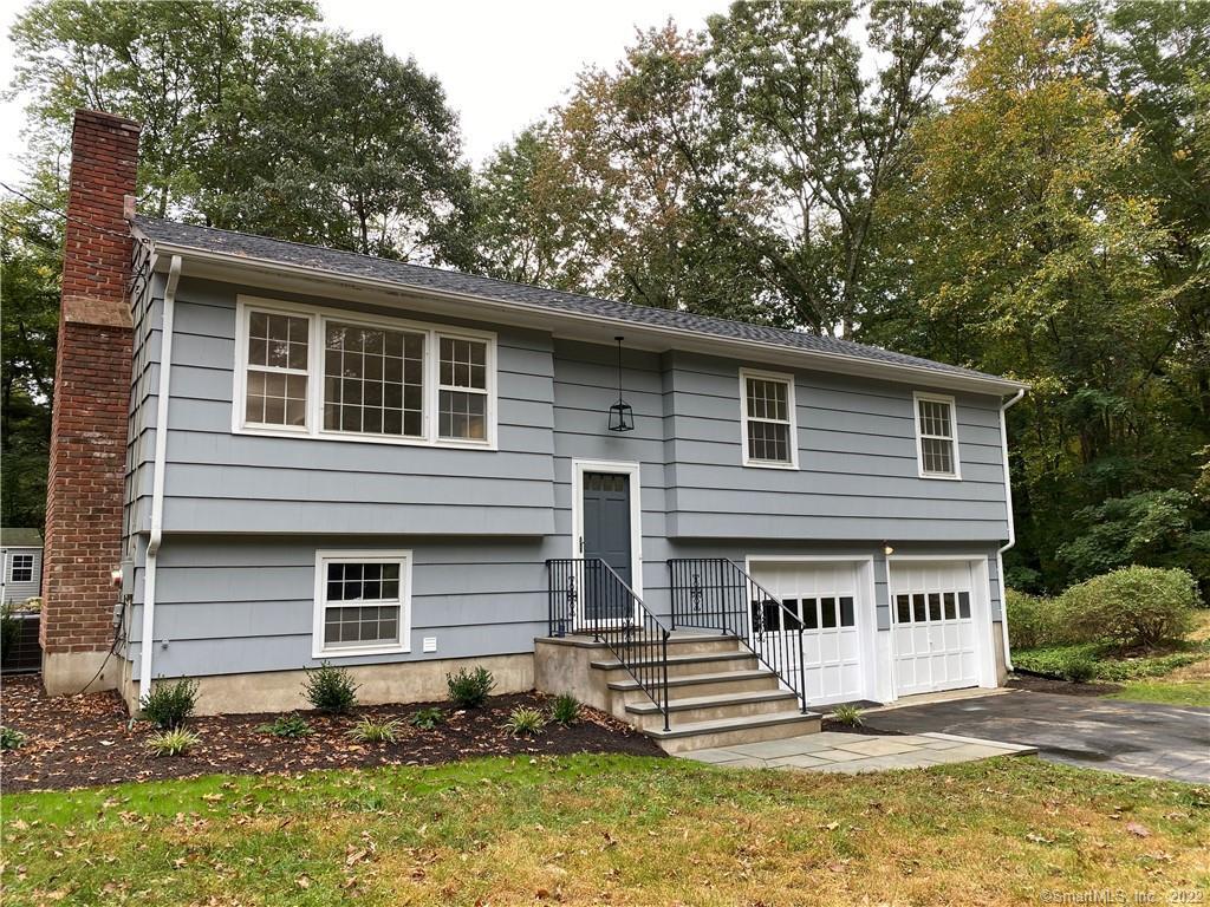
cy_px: 454
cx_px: 605
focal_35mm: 26
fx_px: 909
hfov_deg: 67.3
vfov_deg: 53.1
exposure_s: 1/142
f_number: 1.8
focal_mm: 4.25
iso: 32
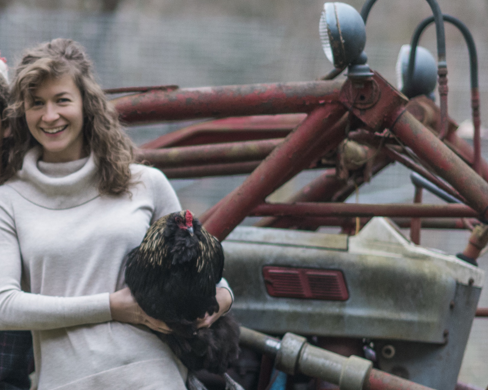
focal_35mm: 271
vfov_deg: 5.7
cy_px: 277
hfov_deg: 7.1
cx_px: 59
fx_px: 3913
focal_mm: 85
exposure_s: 1/2000
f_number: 1.4
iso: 640
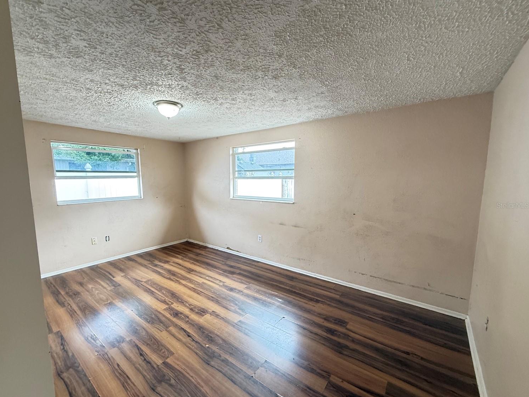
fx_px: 229
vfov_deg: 81.7
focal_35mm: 15
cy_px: 205
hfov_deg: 98.0
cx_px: 247
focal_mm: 2.22
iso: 500
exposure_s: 1/60
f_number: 2.2
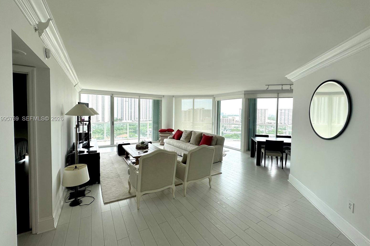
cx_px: 180
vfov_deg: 77.3
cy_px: 119
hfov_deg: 100.4
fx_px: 154
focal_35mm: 15
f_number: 2.2
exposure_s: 1/367
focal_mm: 2.22
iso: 40
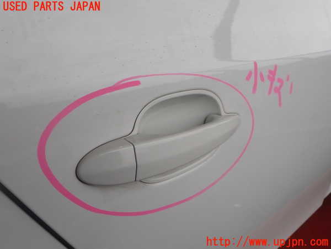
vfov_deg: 46.8
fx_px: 287
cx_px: 166
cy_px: 124
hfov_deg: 60.0
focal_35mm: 30
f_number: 3.2
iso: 100
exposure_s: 1/500
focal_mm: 5.4
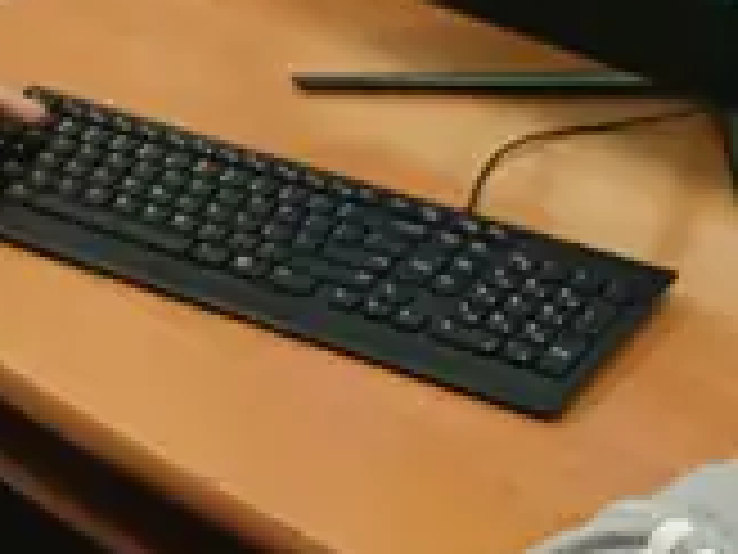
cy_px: 248
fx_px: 2025
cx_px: 382
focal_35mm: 95
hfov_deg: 20.7
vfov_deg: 15.6
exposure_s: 1/33.3
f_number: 1.8
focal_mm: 3.98
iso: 100
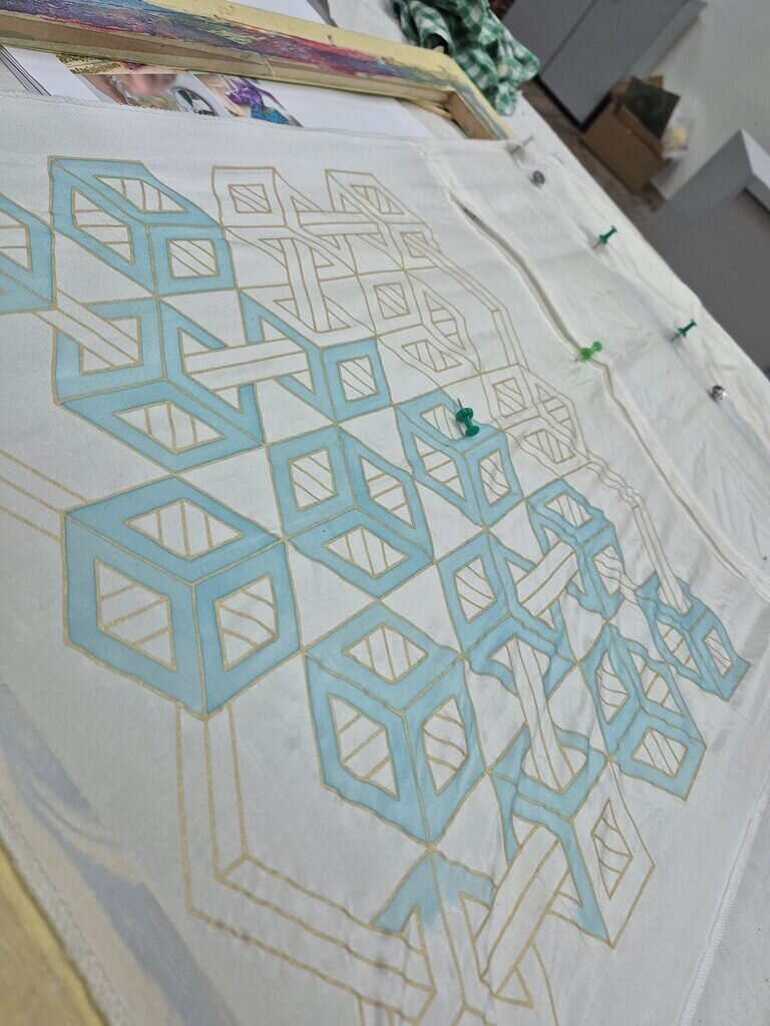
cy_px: 513
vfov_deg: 73.9
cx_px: 385
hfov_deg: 58.9
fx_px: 682
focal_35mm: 23
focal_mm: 5.4
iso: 100
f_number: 1.8
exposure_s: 1/100
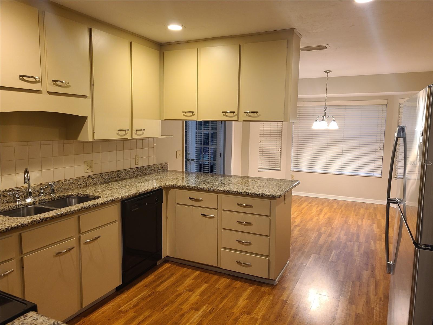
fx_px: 325
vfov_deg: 53.1
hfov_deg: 67.3
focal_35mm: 26
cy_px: 162
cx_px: 216
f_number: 1.8
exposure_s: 1/40
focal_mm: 5.4
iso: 250
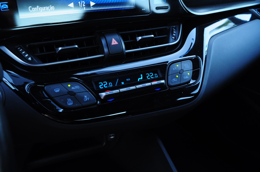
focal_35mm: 33
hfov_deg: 57.3
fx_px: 238
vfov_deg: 39.9
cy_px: 86
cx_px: 130
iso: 500
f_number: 5.6
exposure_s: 1/40
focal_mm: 22
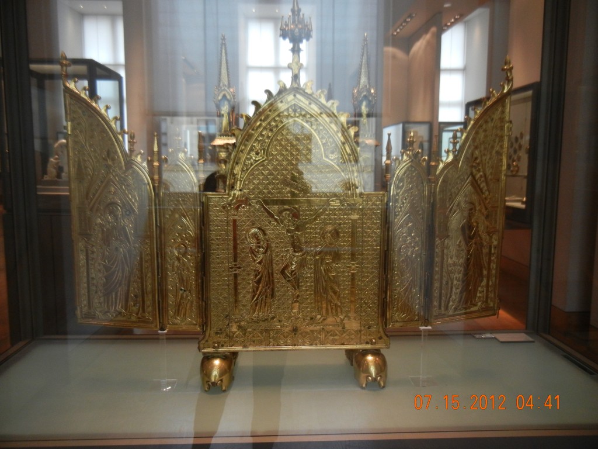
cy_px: 224
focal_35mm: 30
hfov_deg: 60.0
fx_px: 518
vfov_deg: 46.8
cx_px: 299
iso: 400
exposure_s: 1/33.5
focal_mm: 5.4
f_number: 3.5
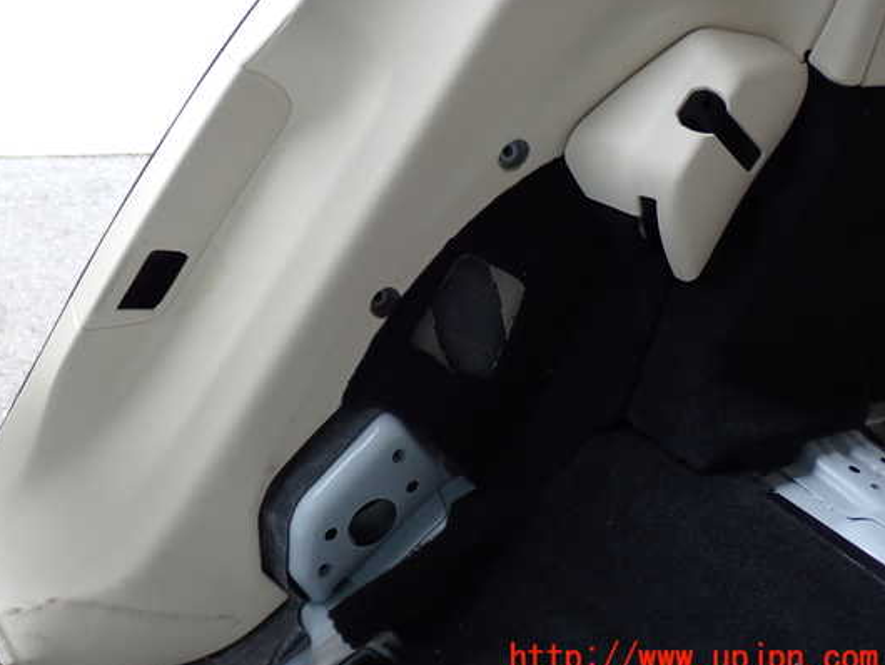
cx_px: 386
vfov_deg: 33.6
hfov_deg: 43.7
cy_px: 304
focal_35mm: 43
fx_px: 1100
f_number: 2.7
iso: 160
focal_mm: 6.83
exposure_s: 1/80
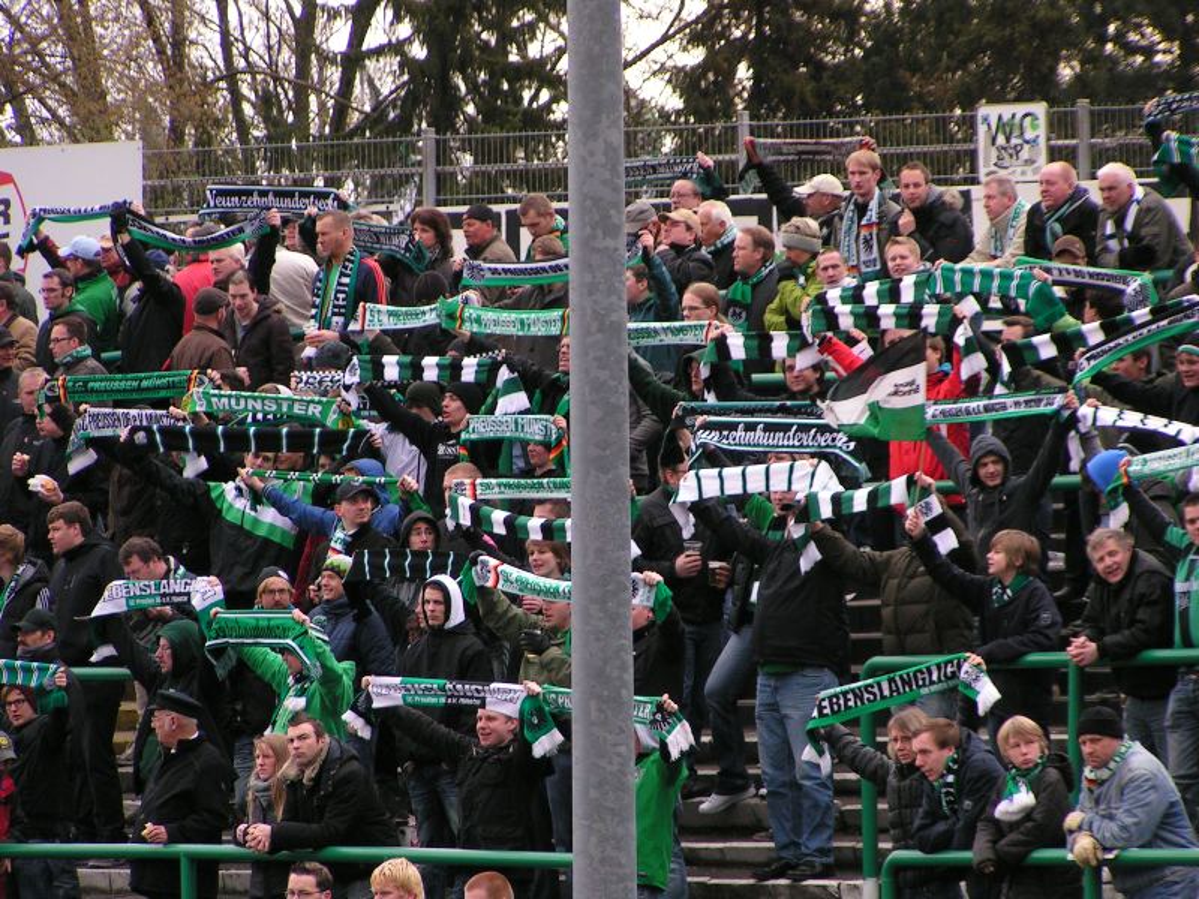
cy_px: 450
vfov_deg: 5.7
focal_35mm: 259
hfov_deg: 7.6
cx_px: 600
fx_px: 8971
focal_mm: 39.6
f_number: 3.5
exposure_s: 1/320
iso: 100
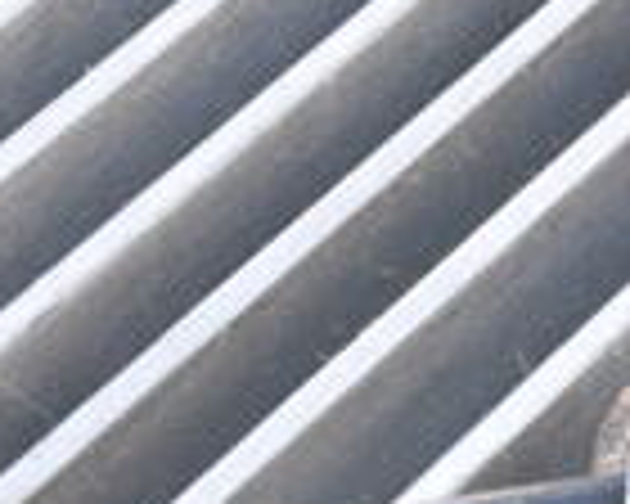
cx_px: 999
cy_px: 549
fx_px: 6303
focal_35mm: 338
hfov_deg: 5.7
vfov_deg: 4.6
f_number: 11
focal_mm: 55
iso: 6400
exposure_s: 1/500
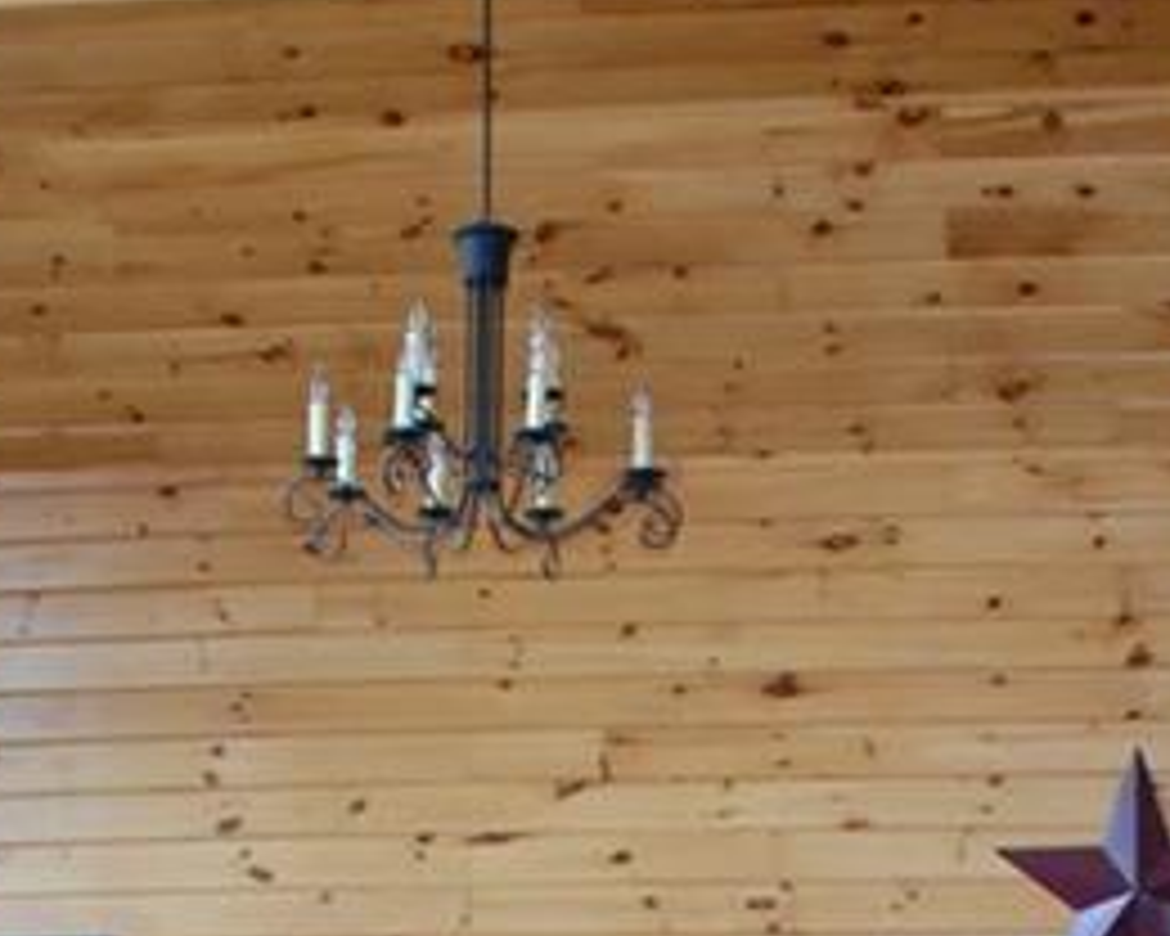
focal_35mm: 111
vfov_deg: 13.1
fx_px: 3844
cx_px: 652
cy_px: 1447
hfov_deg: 17.3
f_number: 5
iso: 800
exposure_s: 1/60
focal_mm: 20
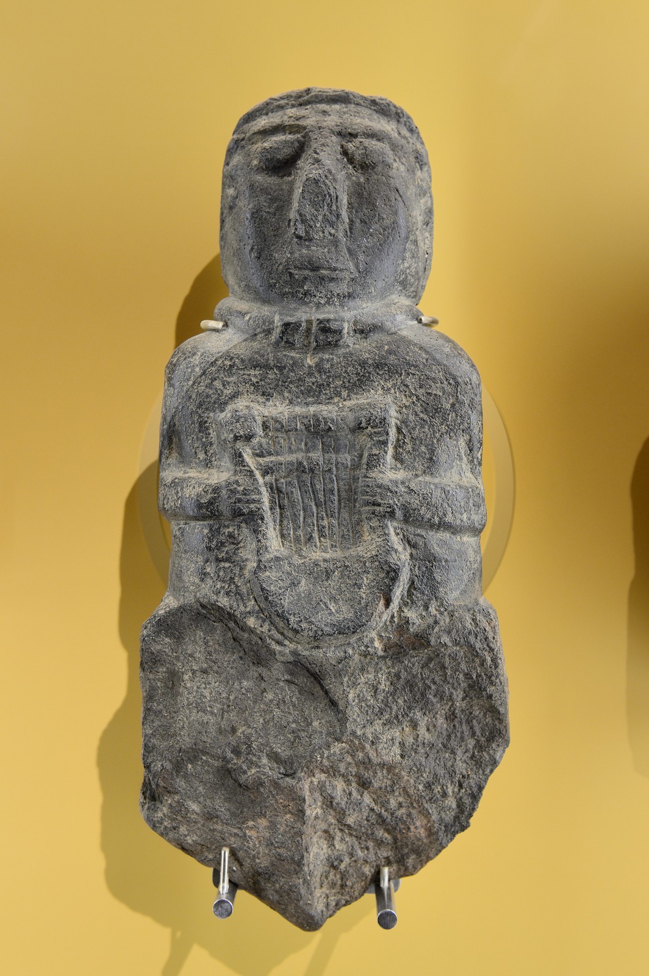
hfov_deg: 36.8
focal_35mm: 36
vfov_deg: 53.2
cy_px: 488
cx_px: 324
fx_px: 975
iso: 800
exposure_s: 1/50
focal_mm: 36
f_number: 5.6
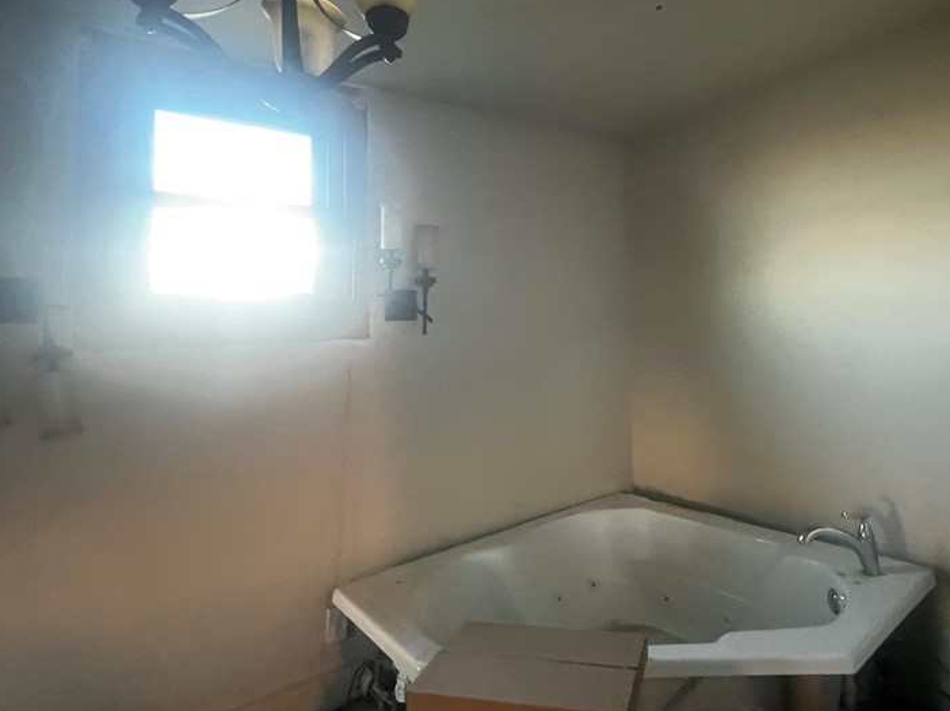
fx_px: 521
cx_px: 580
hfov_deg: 83.4
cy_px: 283
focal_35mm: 19
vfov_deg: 67.9
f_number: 1.8
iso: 800
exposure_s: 1/40
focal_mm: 1.57
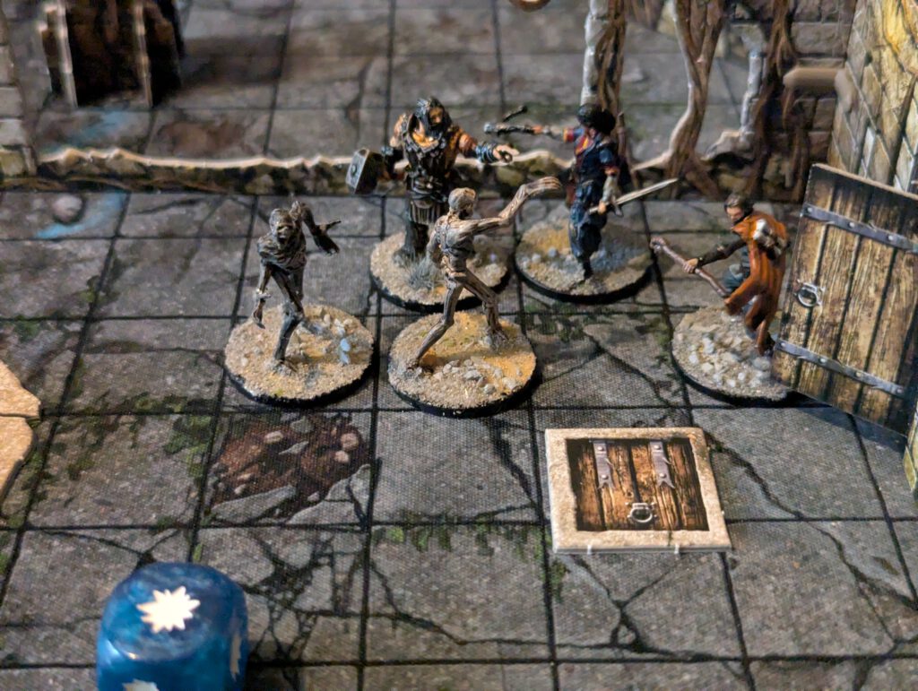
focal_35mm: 48
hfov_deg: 39.6
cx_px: 459
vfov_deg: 30.3
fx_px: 1275
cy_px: 346
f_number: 1.85
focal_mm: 6.81
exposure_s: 1/52.5
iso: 1843
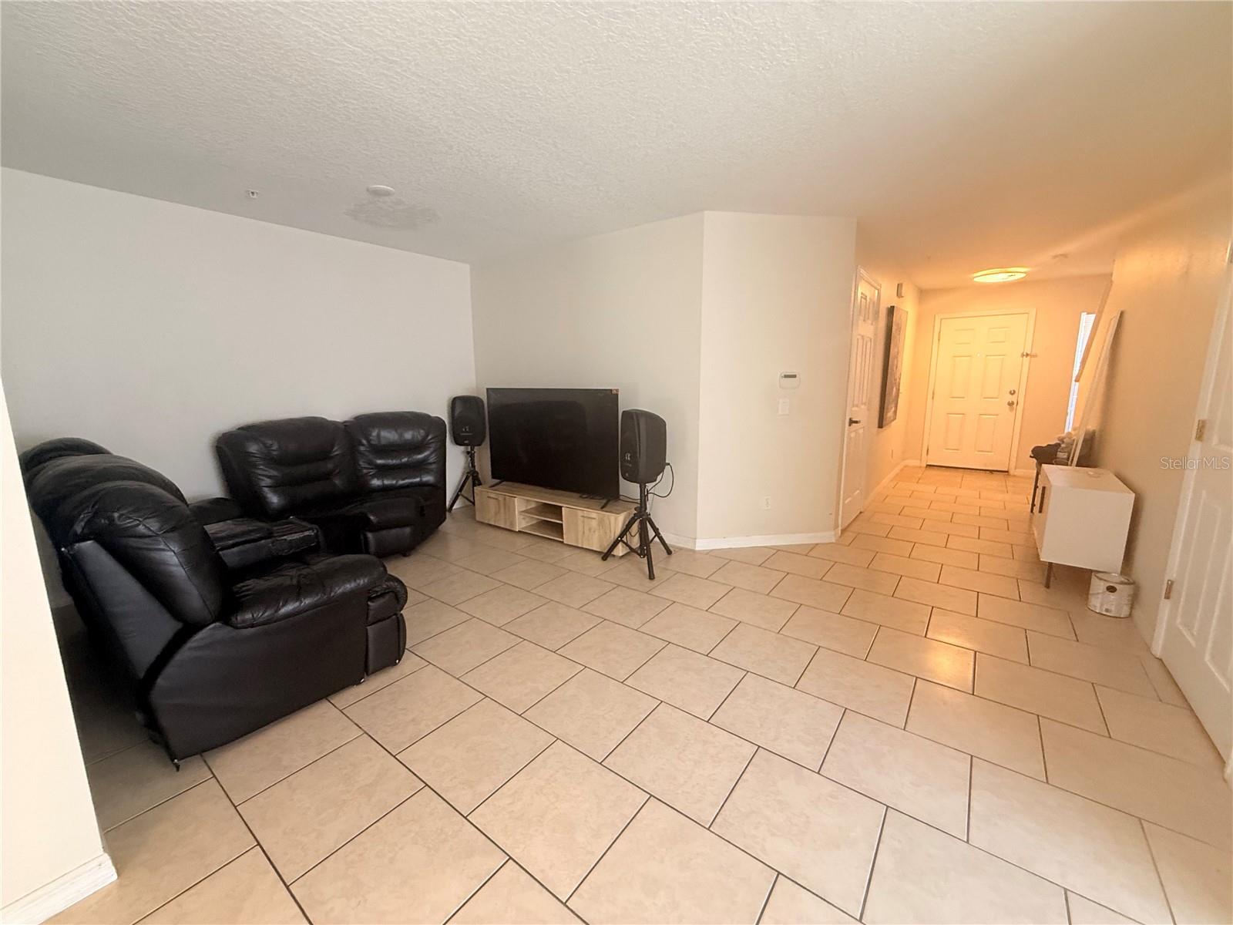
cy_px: 462
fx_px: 499
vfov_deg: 85.7
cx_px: 616
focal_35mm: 14
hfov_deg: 102.1
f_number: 2.2
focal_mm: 2.22
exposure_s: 1/60
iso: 320
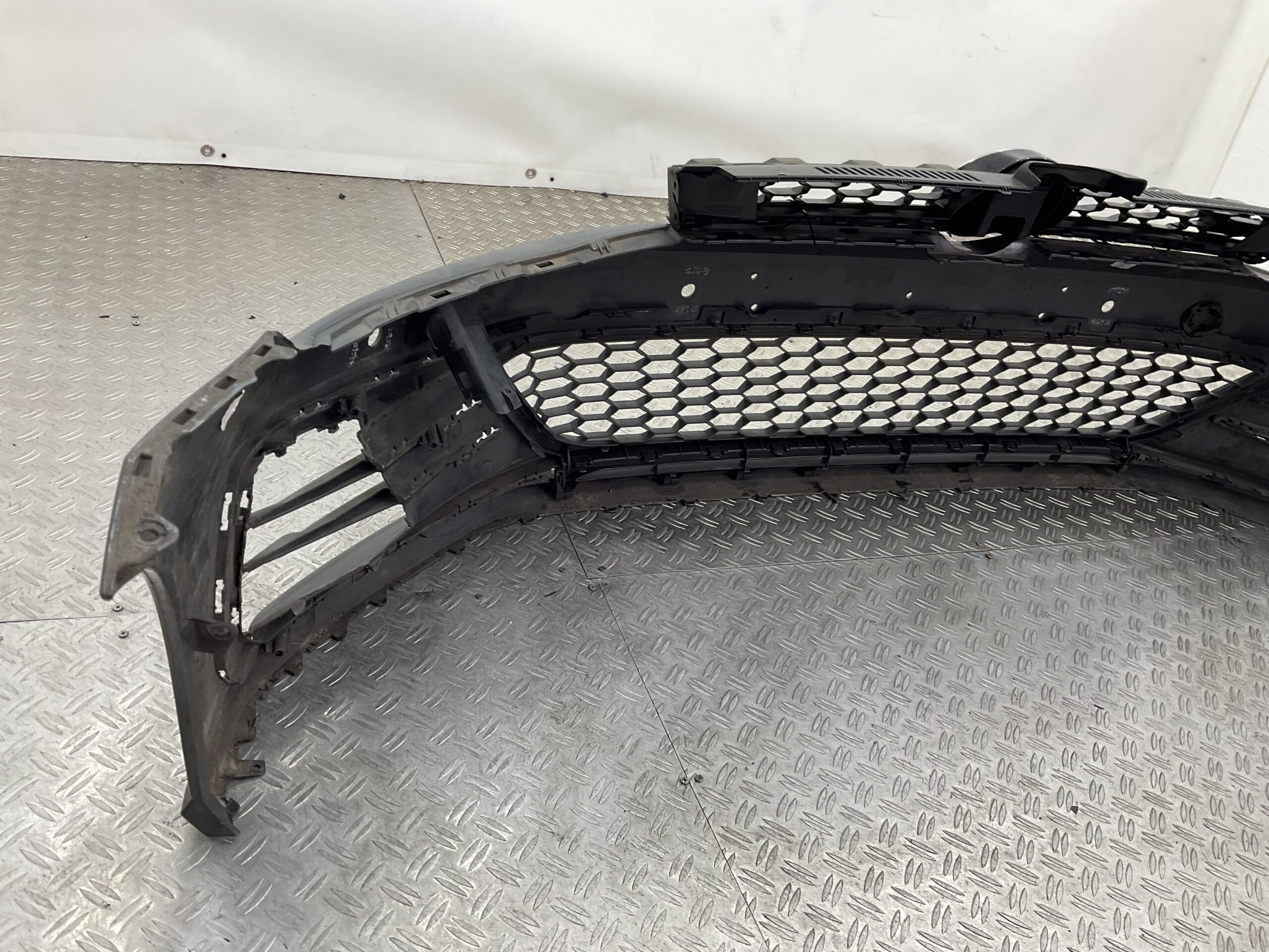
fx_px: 1063
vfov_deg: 48.2
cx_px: 634
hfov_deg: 61.7
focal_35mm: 29
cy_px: 476
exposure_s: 1/100
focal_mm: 3
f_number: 1.8
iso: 32
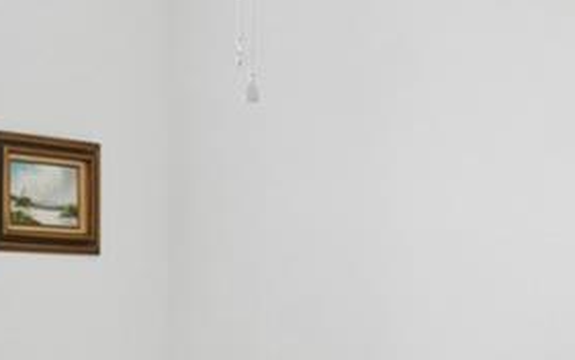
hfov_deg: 22.9
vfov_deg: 14.9
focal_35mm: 87
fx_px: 1364
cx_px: 561
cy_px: 321
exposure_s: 1/25
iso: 200
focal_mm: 10
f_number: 8
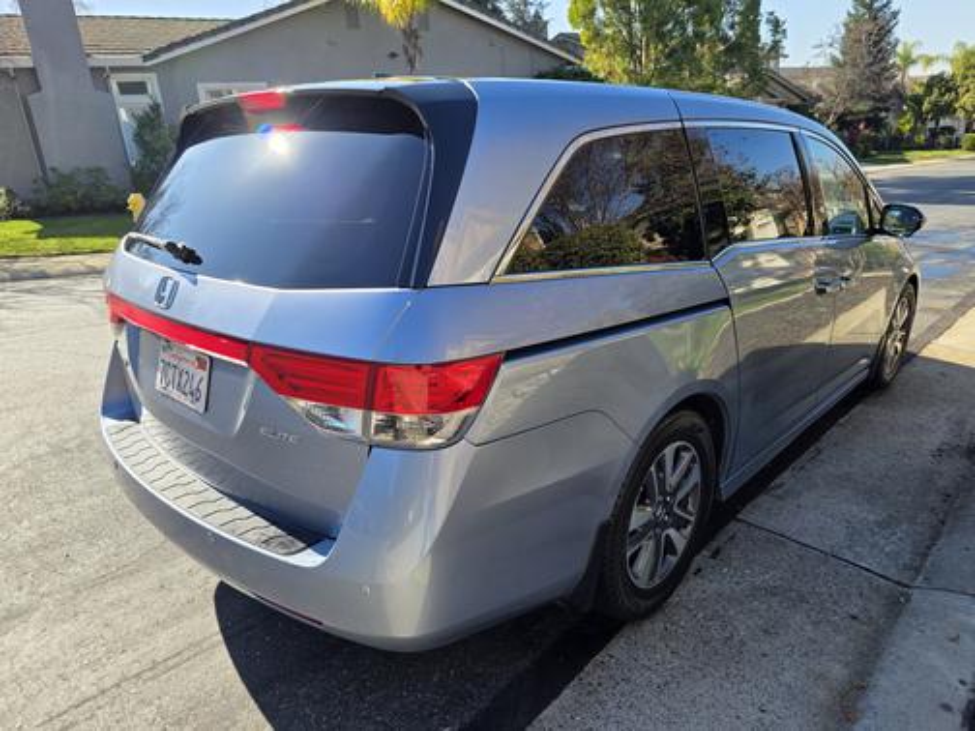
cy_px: 366
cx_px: 488
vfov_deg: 58.9
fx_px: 648
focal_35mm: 23
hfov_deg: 73.9
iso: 80
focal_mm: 6.3
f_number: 1.7
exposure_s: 1/2302
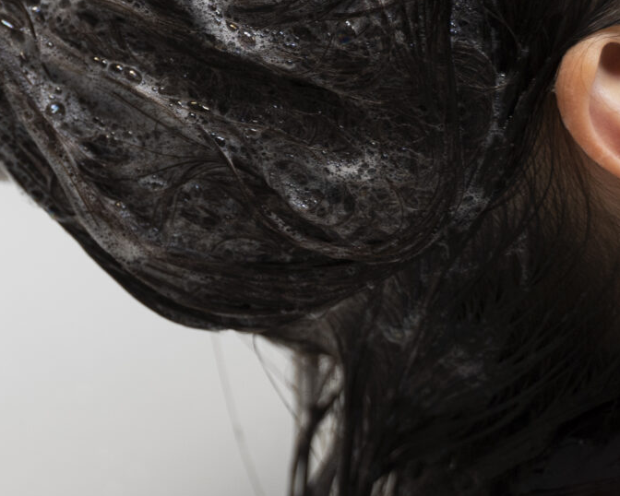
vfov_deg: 10.7
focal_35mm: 143
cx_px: 12
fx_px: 2625
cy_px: -27
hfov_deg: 13.3
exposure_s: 1/250
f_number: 2.8
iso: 400
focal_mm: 40
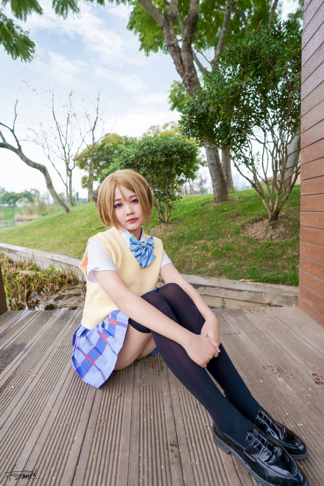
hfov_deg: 67.4
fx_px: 243
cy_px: 243
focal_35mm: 18
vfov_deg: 90.0
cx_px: 162
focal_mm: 18
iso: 100
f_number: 4
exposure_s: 1/100
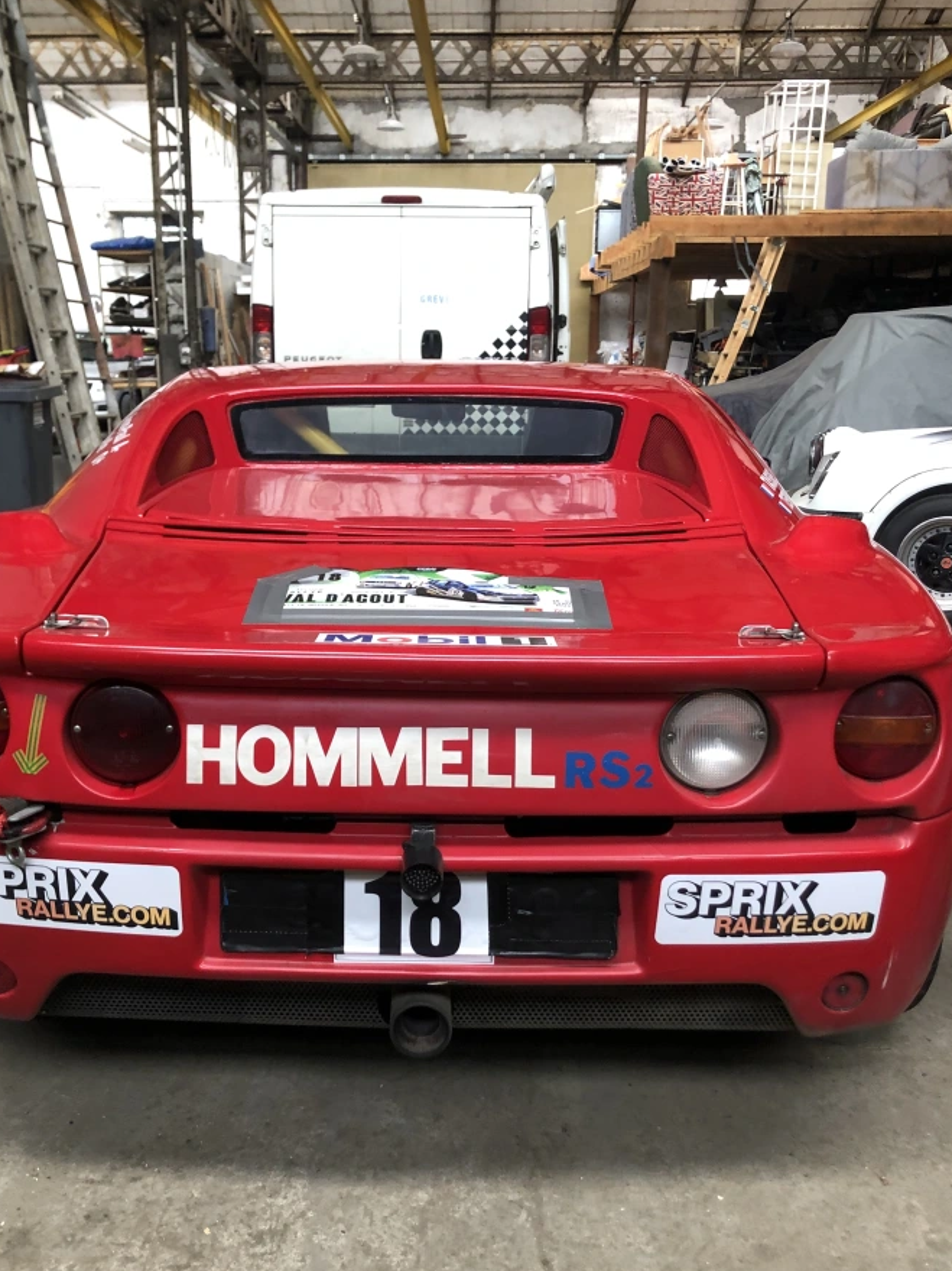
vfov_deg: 53.8
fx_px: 1247
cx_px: 419
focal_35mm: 34
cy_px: 721
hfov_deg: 41.7
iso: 32
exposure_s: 1/30
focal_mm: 3.99
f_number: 1.8
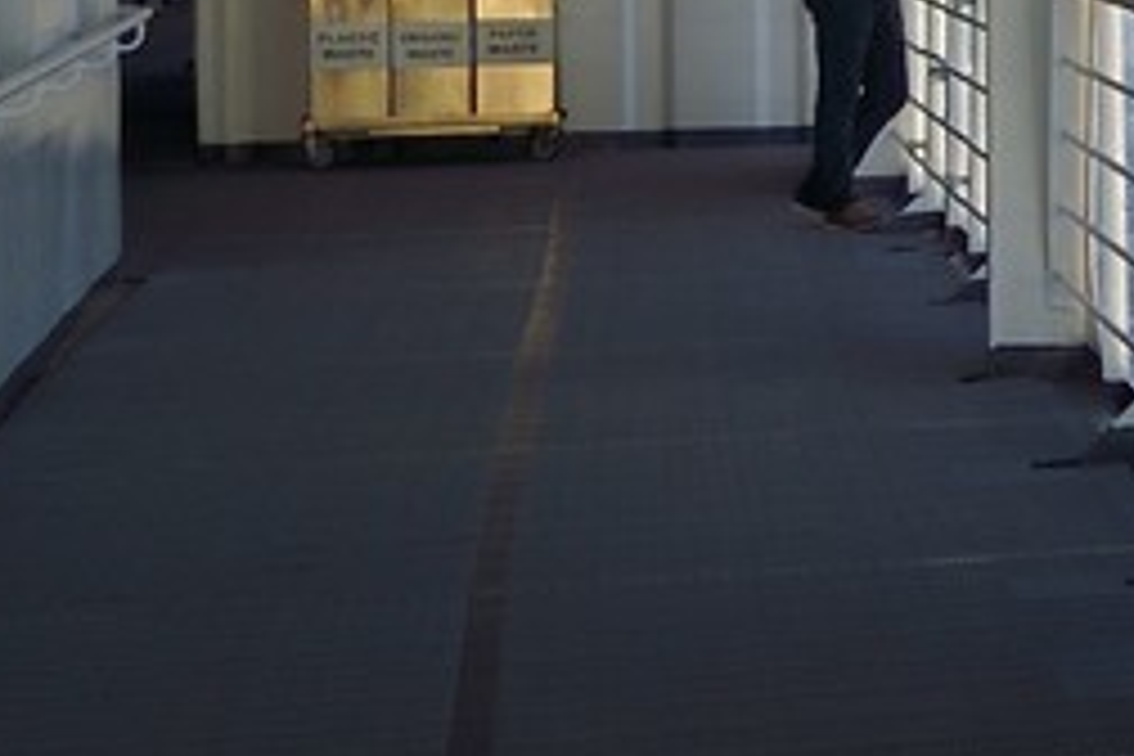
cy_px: -216
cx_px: 3105
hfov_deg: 9.9
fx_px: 5386
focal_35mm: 171
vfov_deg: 7.9
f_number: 13
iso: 200
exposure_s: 1/250
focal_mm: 27
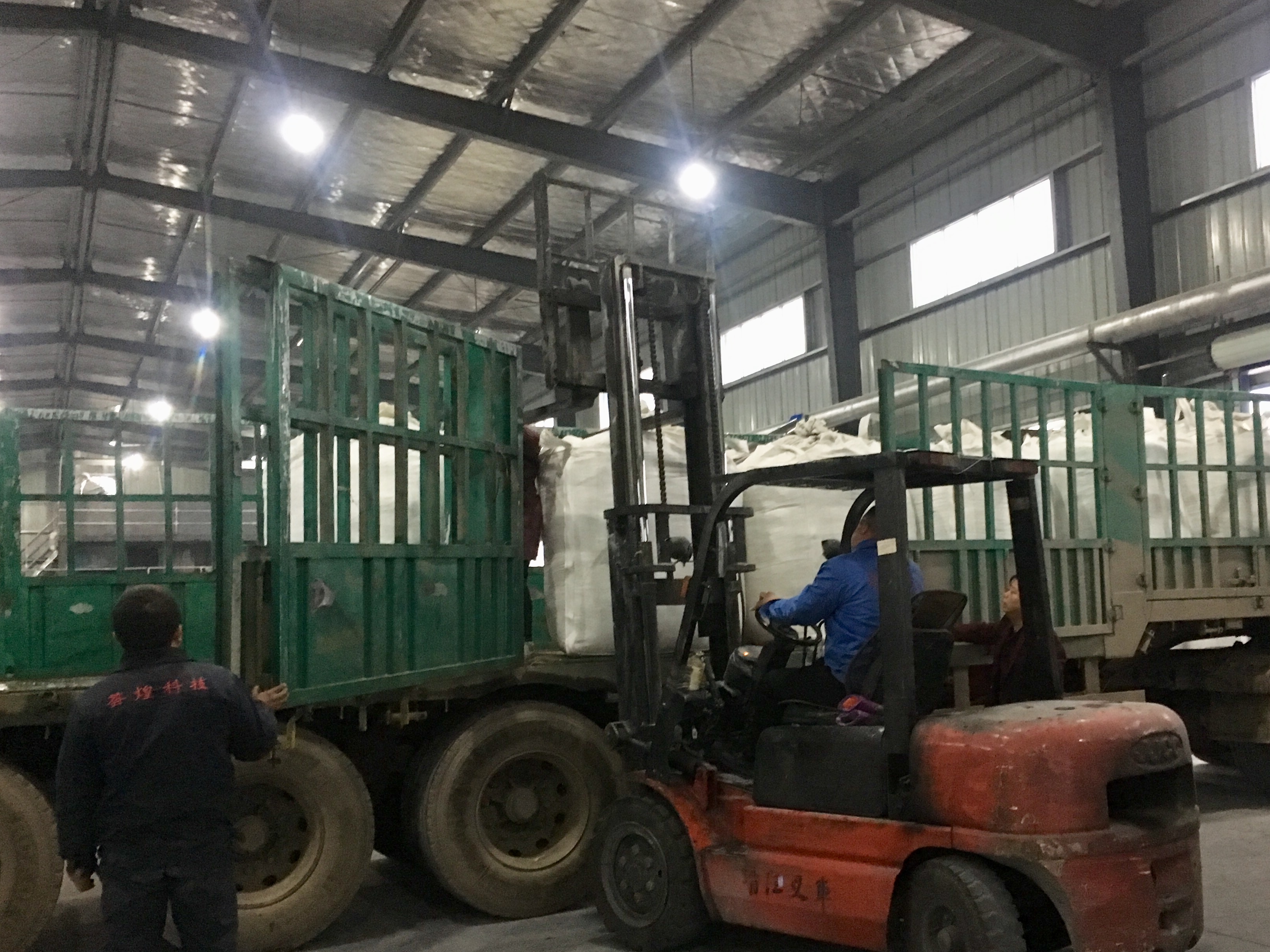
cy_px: 535
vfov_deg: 39.6
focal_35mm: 36
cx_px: 740
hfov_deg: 51.1
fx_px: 1321
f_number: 2.2
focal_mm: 4.15
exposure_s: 1/17
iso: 320
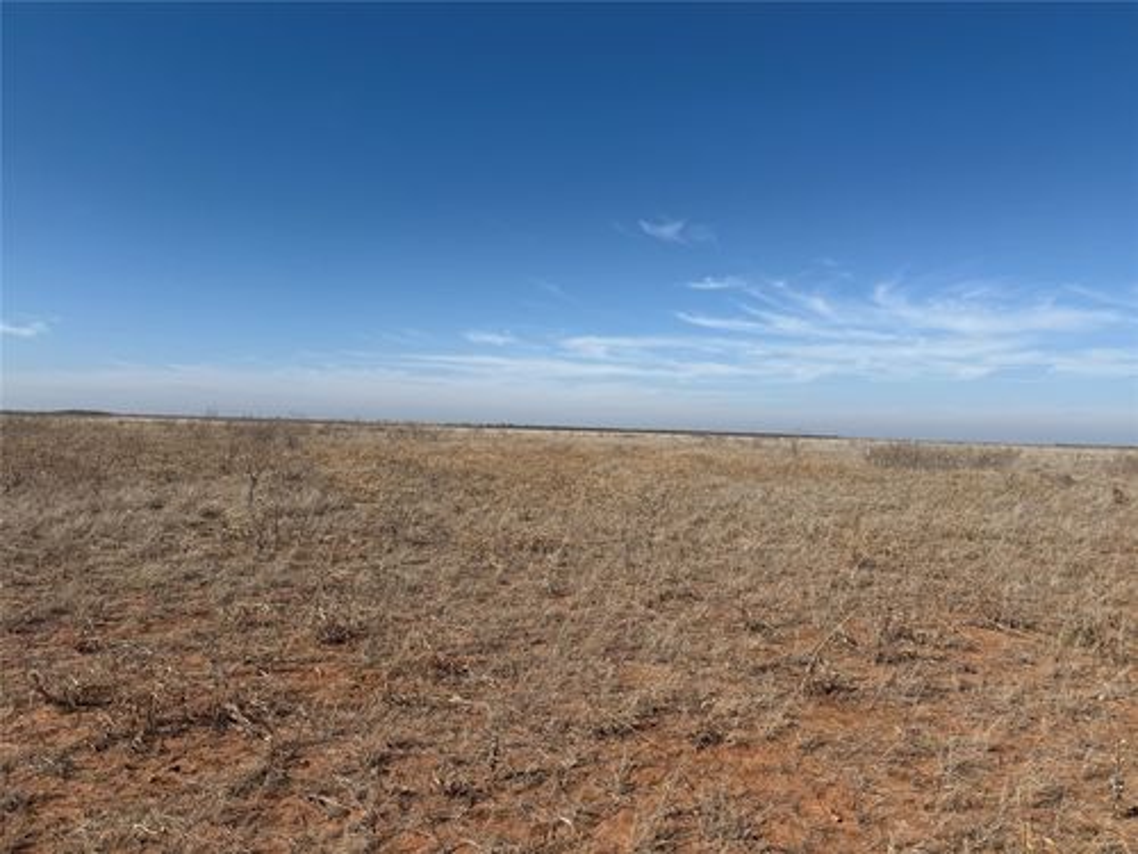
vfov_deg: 56.8
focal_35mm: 24
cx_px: 569
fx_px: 789
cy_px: 427
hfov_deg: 71.6
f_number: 1.78
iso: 80
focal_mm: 6.76
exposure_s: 1/7353
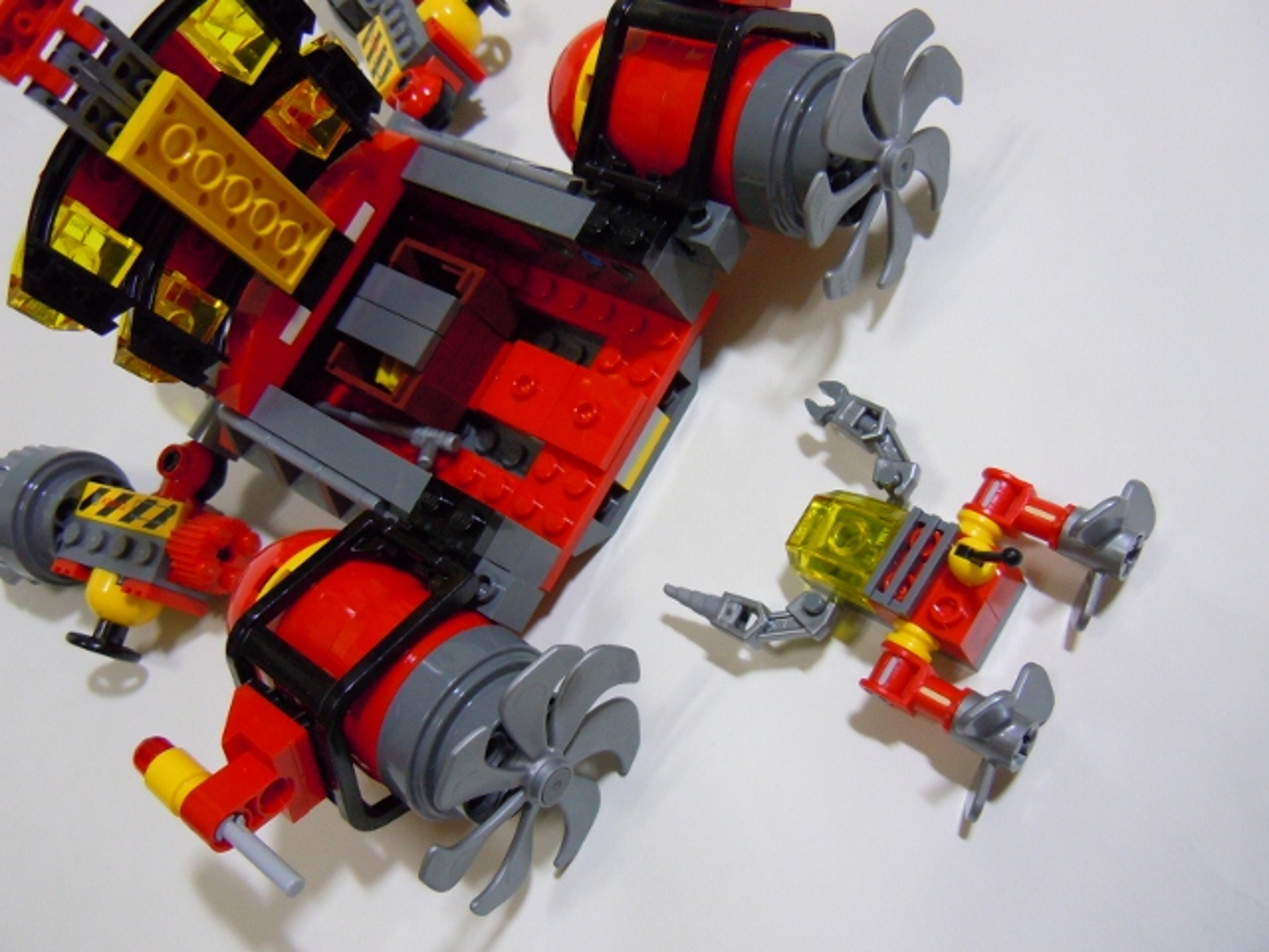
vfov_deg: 46.8
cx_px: 634
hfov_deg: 60.0
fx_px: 1100
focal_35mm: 30
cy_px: 476
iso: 400
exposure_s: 1/15
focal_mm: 5.4
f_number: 3.5
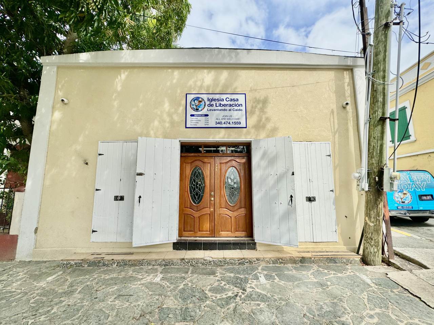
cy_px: 162
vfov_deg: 85.7
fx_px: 176
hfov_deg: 102.1
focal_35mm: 14
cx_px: 217
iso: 40
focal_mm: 2.22
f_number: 2.2
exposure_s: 1/1449
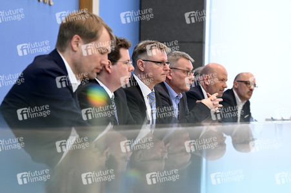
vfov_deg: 10.1
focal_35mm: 135
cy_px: 96
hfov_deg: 15.2
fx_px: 1090
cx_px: 146
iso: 4000
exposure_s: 1/640
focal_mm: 135
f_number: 5.6
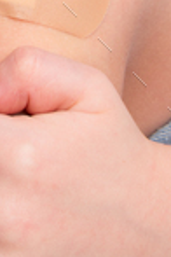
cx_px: 9
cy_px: -320
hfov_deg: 5.4
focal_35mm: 253
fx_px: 1802
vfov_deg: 7.7
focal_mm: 42
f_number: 9
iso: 100
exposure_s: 1/160
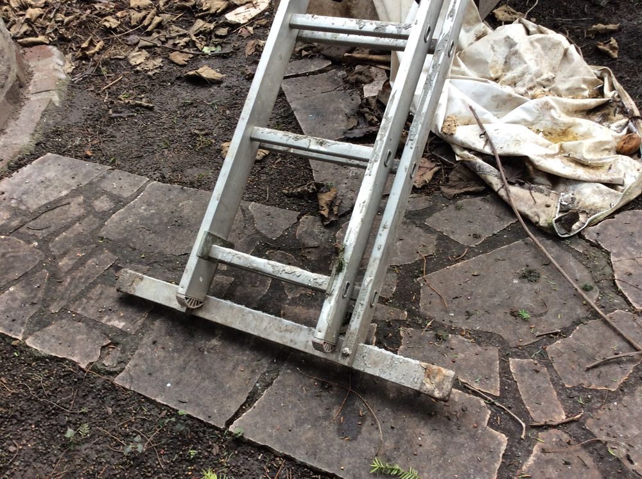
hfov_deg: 56.9
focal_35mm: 32
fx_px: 593
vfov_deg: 44.1
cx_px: 321
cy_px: 240
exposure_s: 1/33
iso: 40
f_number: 2.4
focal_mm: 3.3
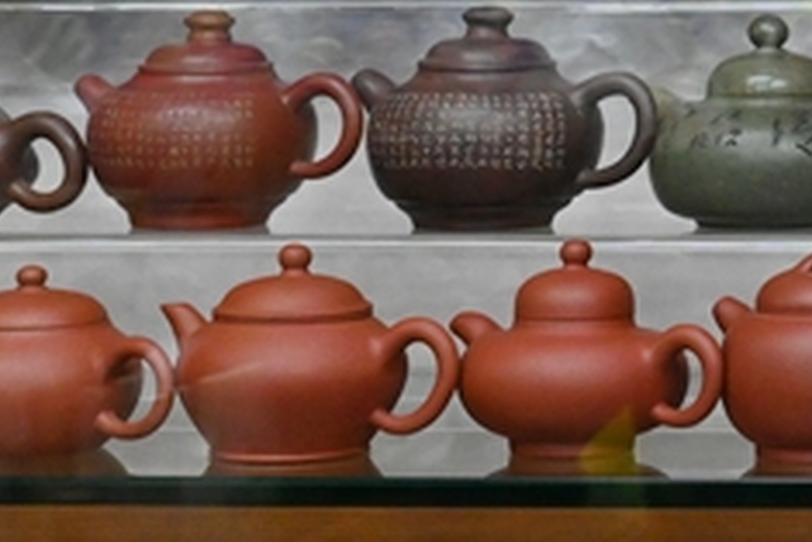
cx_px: 1299
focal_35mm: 179
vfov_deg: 7.4
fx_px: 4040
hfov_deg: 11.0
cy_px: -471
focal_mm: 42
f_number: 7.1
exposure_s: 1/125
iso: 3200
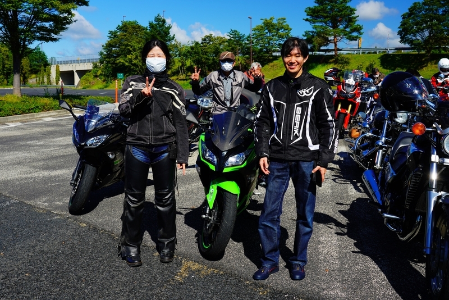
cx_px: 224
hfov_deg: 63.6
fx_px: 362
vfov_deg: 45.0
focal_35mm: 29
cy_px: 150
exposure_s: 1/160
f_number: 8
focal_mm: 29
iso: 100
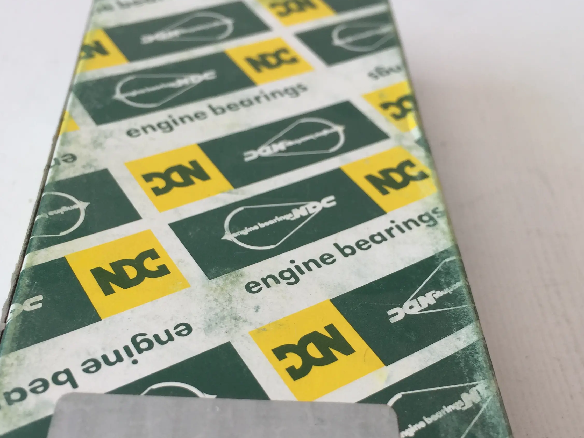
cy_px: 285
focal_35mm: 42
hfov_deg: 44.8
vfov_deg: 34.1
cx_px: 290
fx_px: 708
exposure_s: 1/127
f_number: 2.2
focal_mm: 4.15
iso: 32
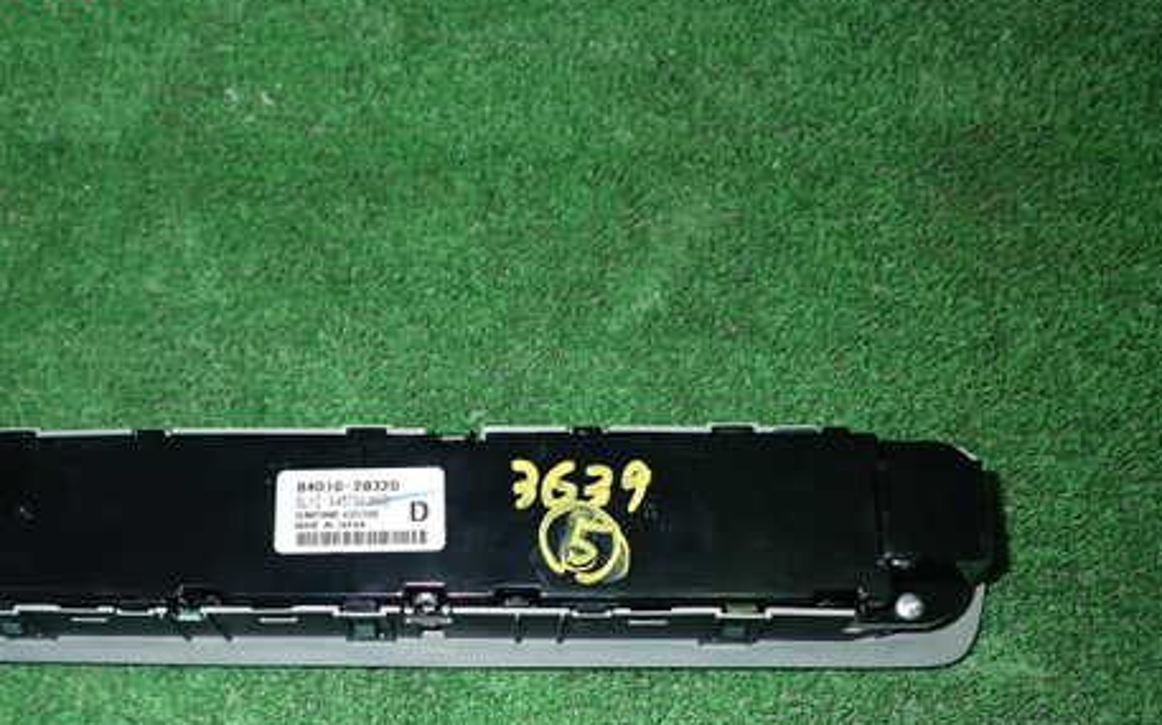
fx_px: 1234
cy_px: 514
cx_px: 417
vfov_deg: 32.3
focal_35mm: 39
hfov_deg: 49.8
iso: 400
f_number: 6.3
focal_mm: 5.05
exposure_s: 1/30
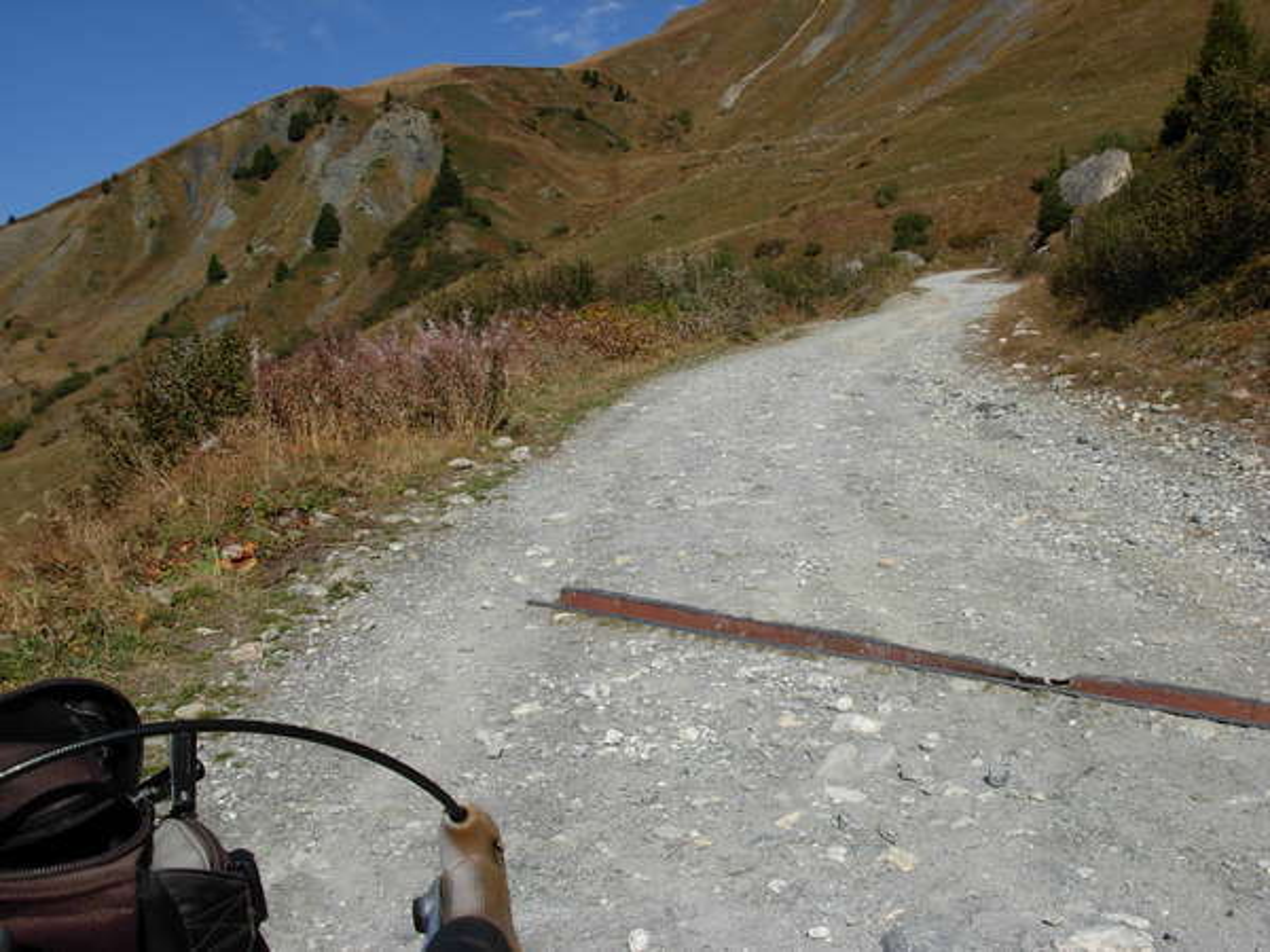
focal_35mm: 38
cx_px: 635
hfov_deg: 49.0
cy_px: 476
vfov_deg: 37.7
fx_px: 1394
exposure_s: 1/995
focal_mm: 6.3
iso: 79
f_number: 4.9
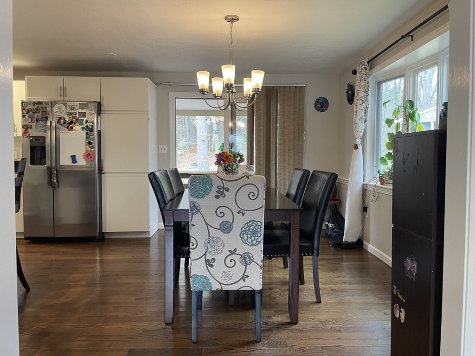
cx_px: 238
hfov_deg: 67.3
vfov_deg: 53.1
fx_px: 357
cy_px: 178
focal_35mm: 26
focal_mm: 4.2
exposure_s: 1/60
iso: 100
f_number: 1.6
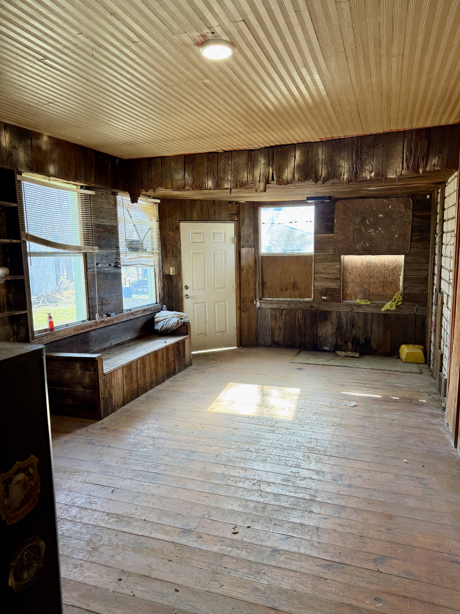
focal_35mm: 24
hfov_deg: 56.8
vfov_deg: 71.6
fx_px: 425
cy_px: 307
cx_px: 230
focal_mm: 6.76
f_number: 1.78
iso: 125
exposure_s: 1/120
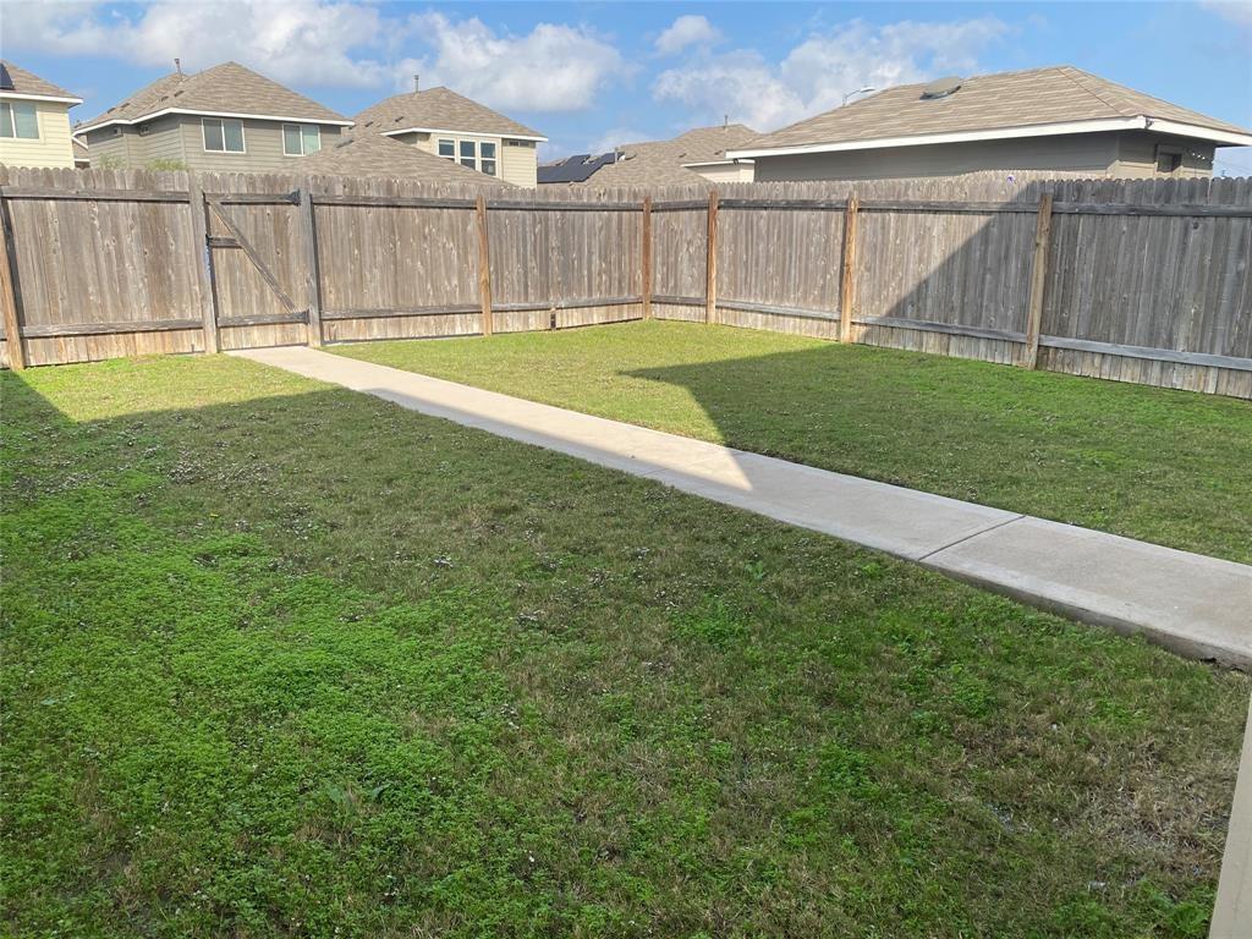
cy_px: 470
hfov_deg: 67.3
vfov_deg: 53.1
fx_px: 940
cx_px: 626
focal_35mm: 26
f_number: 1.8
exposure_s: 1/1608
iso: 32
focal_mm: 4.25
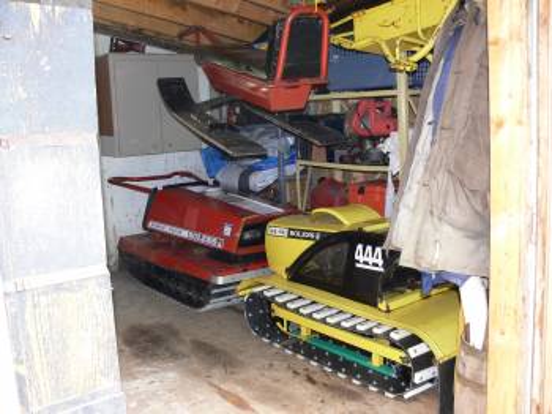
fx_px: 558
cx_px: 276
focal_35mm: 35
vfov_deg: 40.7
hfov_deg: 52.7
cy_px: 207
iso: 100
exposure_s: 1/30
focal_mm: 7.4
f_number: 2.8
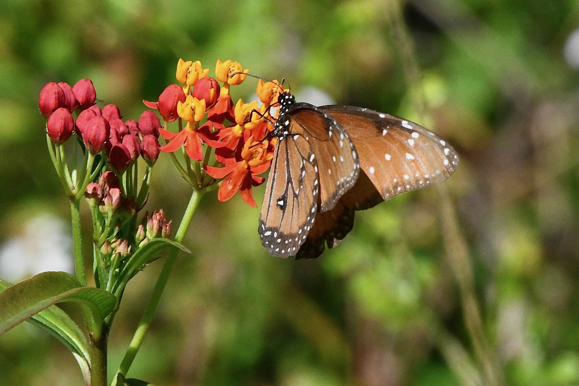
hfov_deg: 4.1
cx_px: 290
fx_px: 8041
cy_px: 193
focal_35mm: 500
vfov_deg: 2.7
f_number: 32
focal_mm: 500
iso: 5000
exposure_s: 1/1000
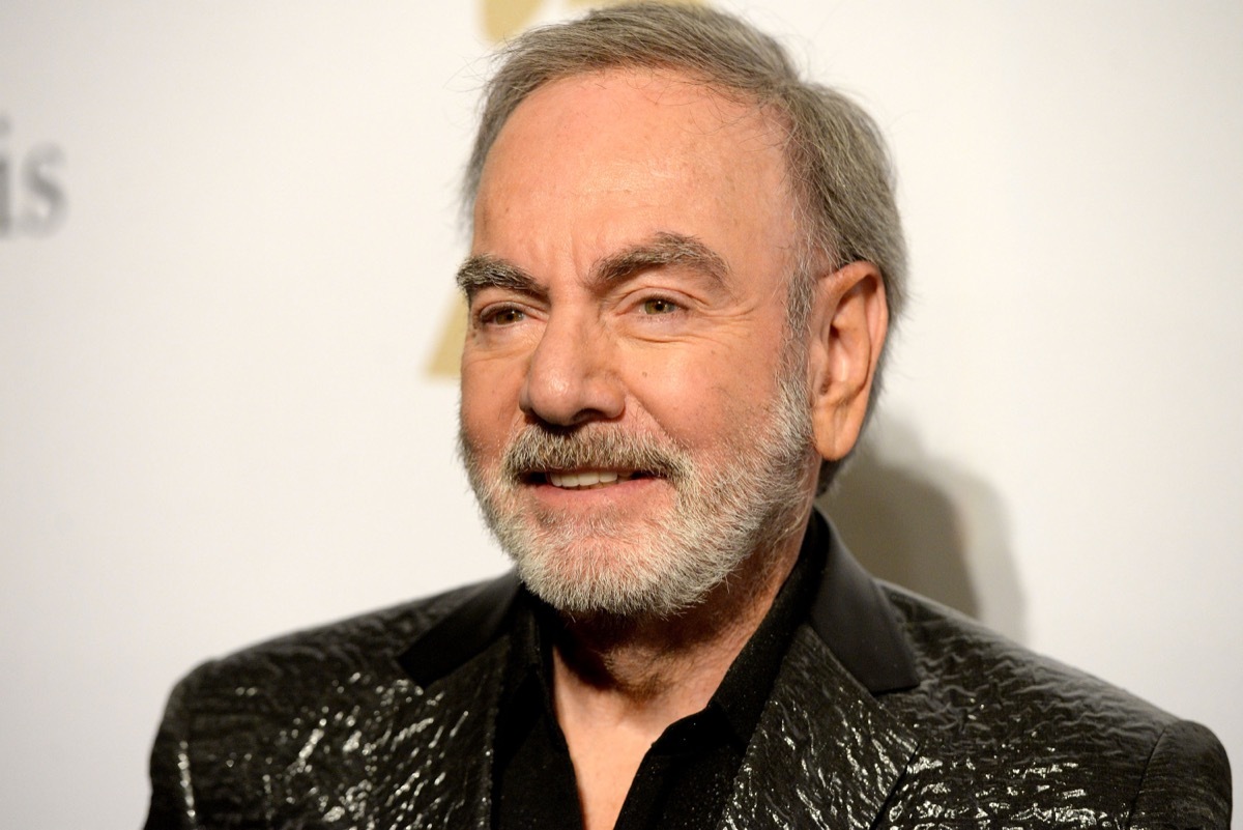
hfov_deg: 12.1
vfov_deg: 8.1
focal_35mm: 170
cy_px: 415
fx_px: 5872
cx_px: 622
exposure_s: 1/320
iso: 3200
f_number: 5
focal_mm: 170
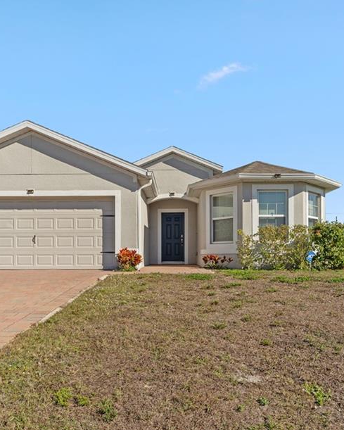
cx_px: 129
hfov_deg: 62.3
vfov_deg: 75.0
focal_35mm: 22
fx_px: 280
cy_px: 216
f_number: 6.3
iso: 250
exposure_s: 1/200
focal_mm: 14
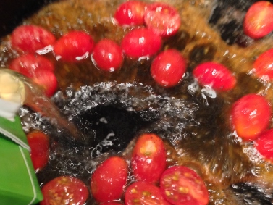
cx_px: 138
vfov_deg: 34.2
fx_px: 331
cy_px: 125
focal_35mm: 42
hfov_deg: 44.8
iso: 200
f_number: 2.4
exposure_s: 1/20
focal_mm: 4.12
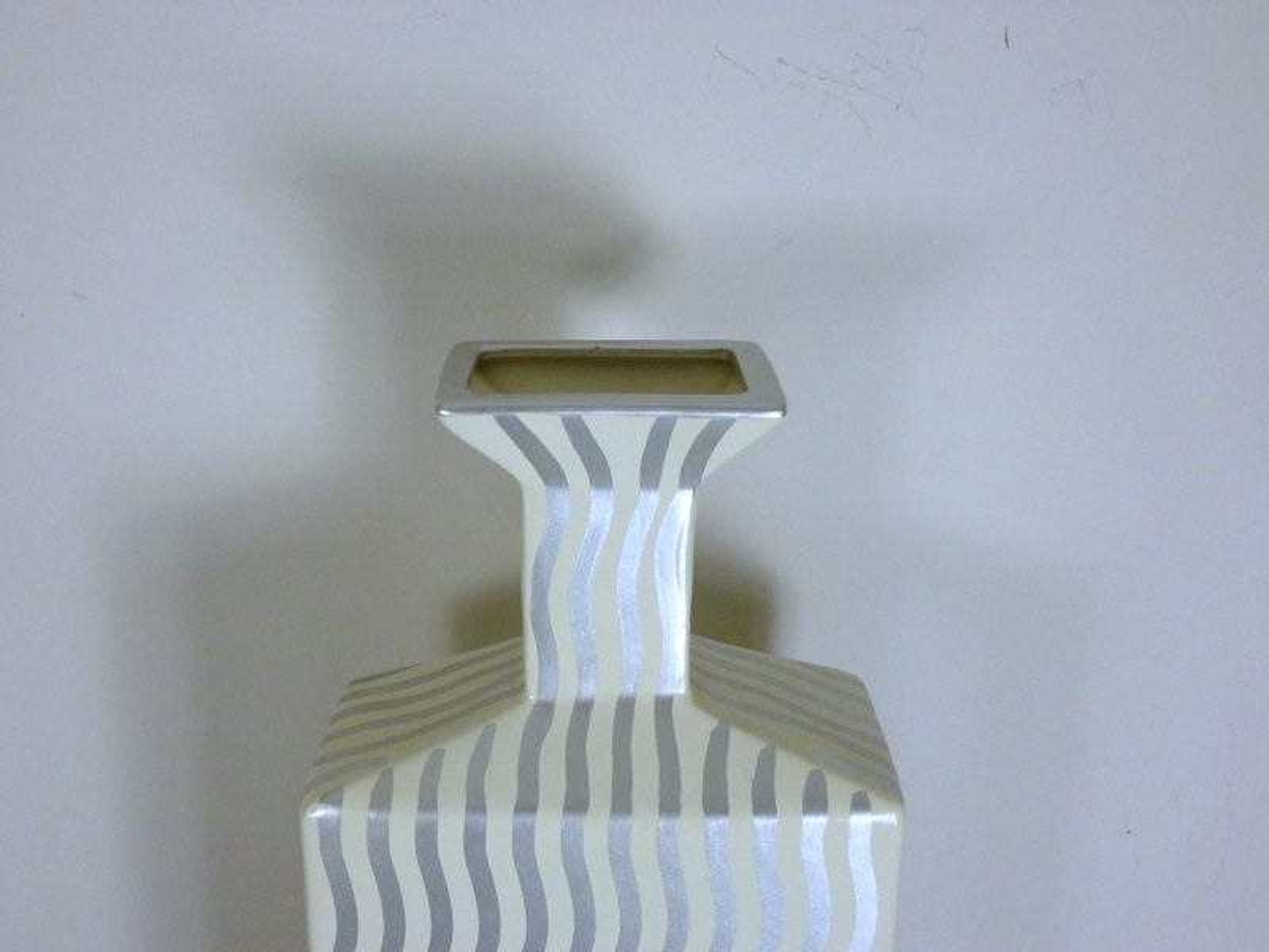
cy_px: 476
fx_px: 1320
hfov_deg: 51.4
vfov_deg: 39.7
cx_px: 634
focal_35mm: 36
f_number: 3.6
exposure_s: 1/400
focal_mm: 6.5
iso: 400
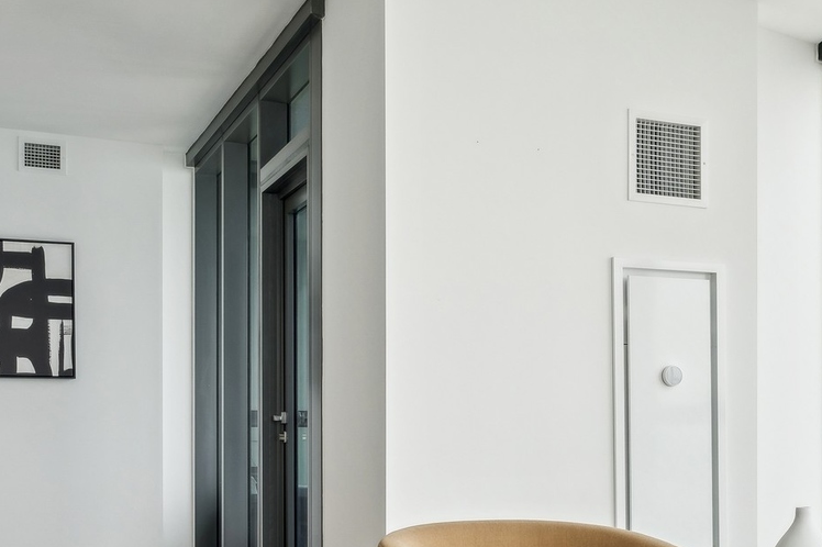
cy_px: 449
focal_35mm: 52
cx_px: 688
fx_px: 1187
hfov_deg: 36.5
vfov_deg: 25.5
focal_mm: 16
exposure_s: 1/160
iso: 320
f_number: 7.1
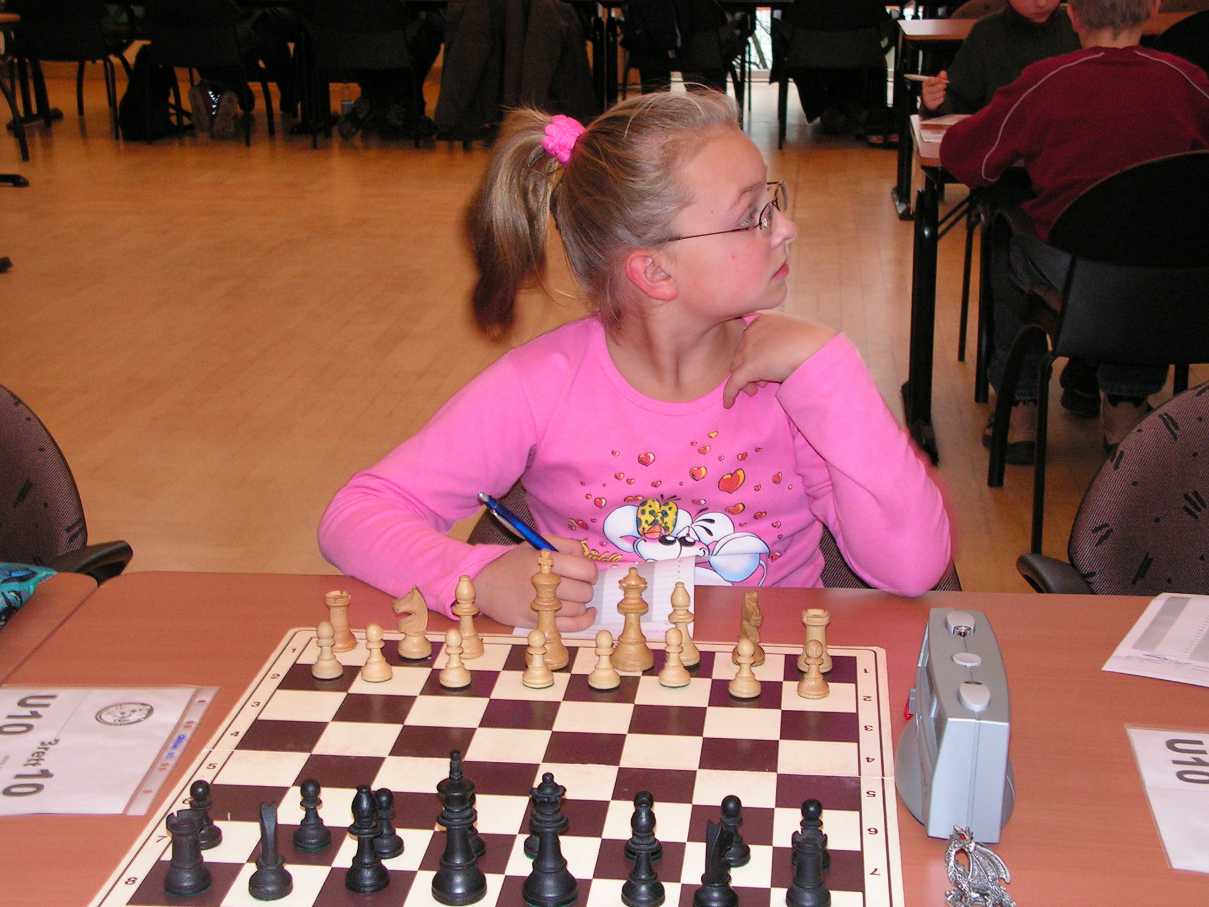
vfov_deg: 26.6
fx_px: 1921
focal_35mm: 55
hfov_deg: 34.9
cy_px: 454
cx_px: 604
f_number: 3.2
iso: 200
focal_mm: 9.2
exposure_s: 1/60
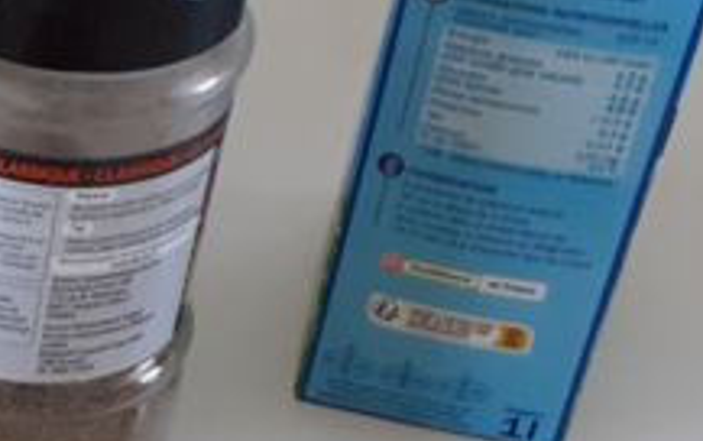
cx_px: -541
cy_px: 587
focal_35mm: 132
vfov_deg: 9.7
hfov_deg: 14.1
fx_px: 2531
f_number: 1.9
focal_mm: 3.6
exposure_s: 1/50
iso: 125
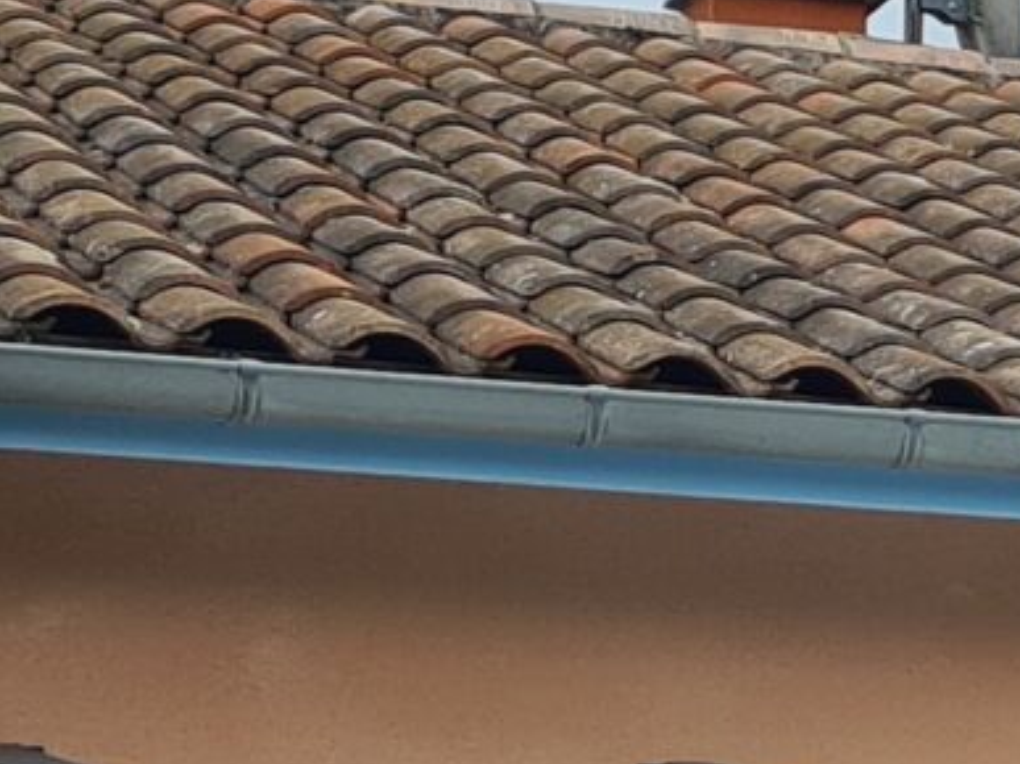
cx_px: 3160
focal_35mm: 172
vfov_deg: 8.4
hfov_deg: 9.1
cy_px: 1164
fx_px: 5067
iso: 50
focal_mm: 5.4
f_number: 1.8
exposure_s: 1/1680
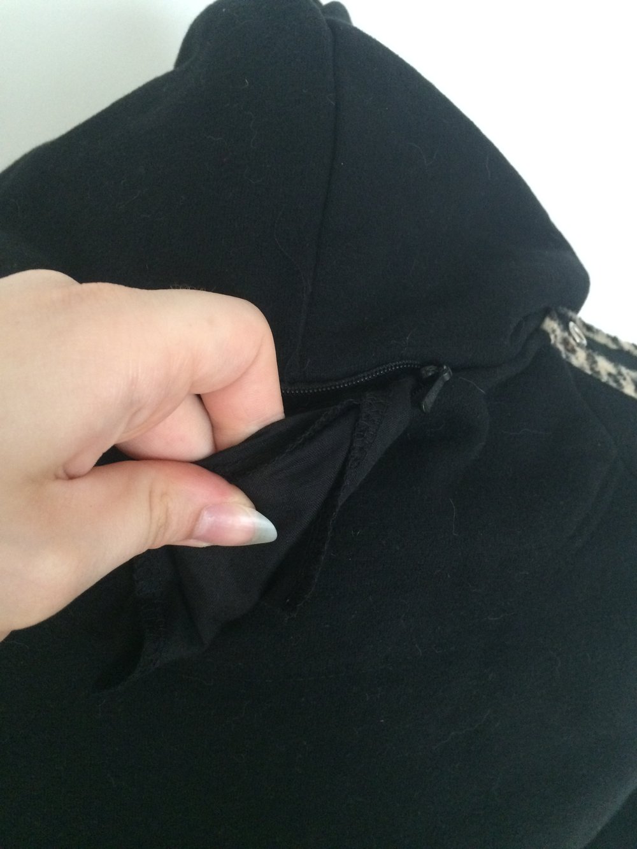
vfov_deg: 61.7
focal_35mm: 29
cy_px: 424
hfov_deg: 48.2
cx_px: 318
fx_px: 711
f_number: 2.2
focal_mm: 4.15
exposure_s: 1/15
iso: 320
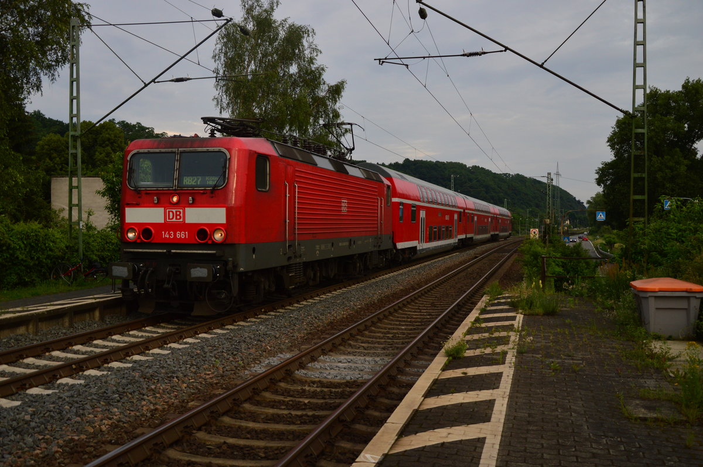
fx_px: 702
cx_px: 352
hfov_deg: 53.2
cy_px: 234
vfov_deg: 36.8
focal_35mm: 36
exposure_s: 1/1000
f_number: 5.6
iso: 400
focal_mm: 24
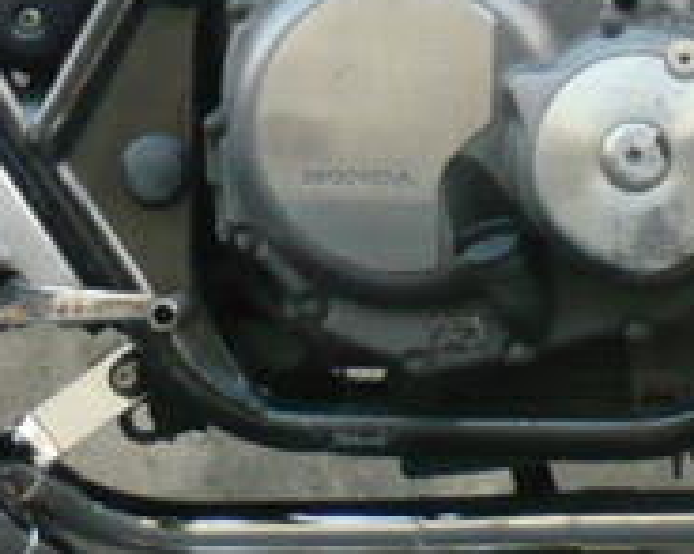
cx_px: 26
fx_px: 7657
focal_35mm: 373
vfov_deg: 4.1
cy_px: 4
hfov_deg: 5.2
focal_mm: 12
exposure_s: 1/30
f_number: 4.7
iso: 200
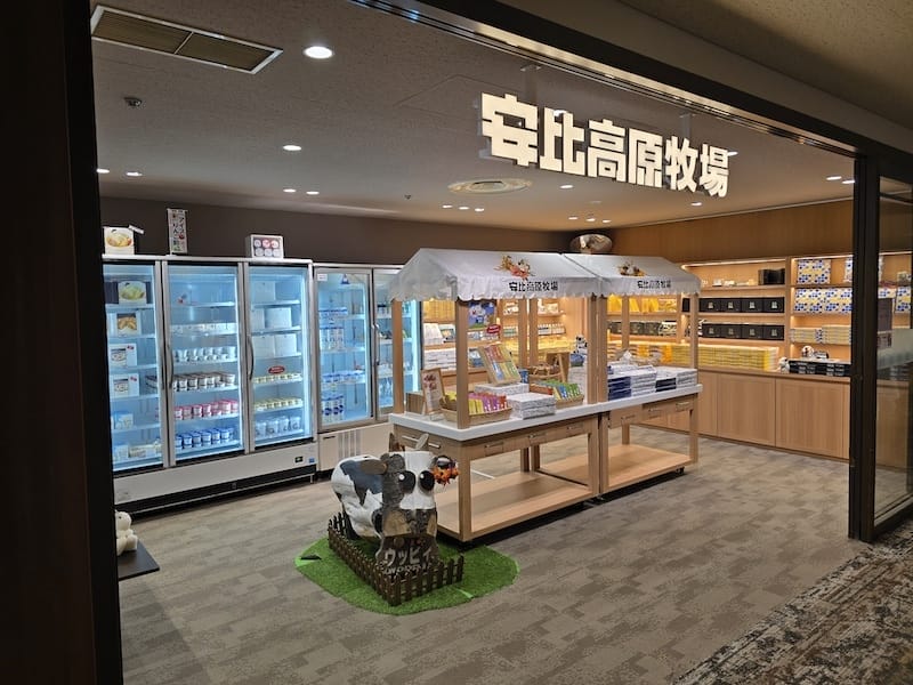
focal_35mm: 23
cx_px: 456
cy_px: 342
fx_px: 607
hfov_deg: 73.9
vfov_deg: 58.9
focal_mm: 6.3
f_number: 1.7
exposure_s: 1/100
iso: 32
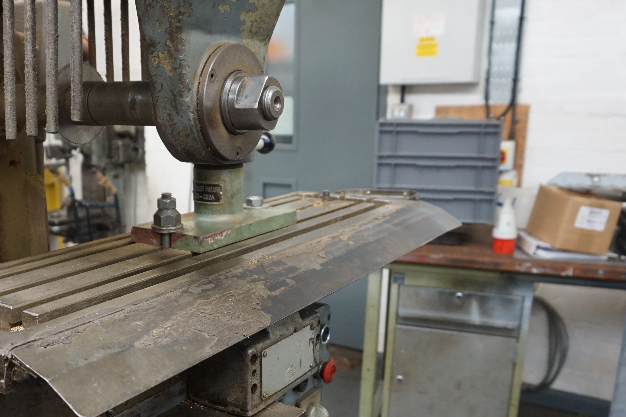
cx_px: 197
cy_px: 277
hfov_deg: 49.6
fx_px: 660
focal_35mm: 38
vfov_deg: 34.7
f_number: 4
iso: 1000
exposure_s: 1/160
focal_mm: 16
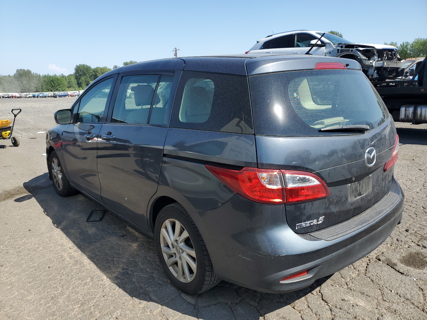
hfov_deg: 67.3
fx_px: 321
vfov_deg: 53.1
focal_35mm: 26
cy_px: 160
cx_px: 214
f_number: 1.5
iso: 50
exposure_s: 1/2000
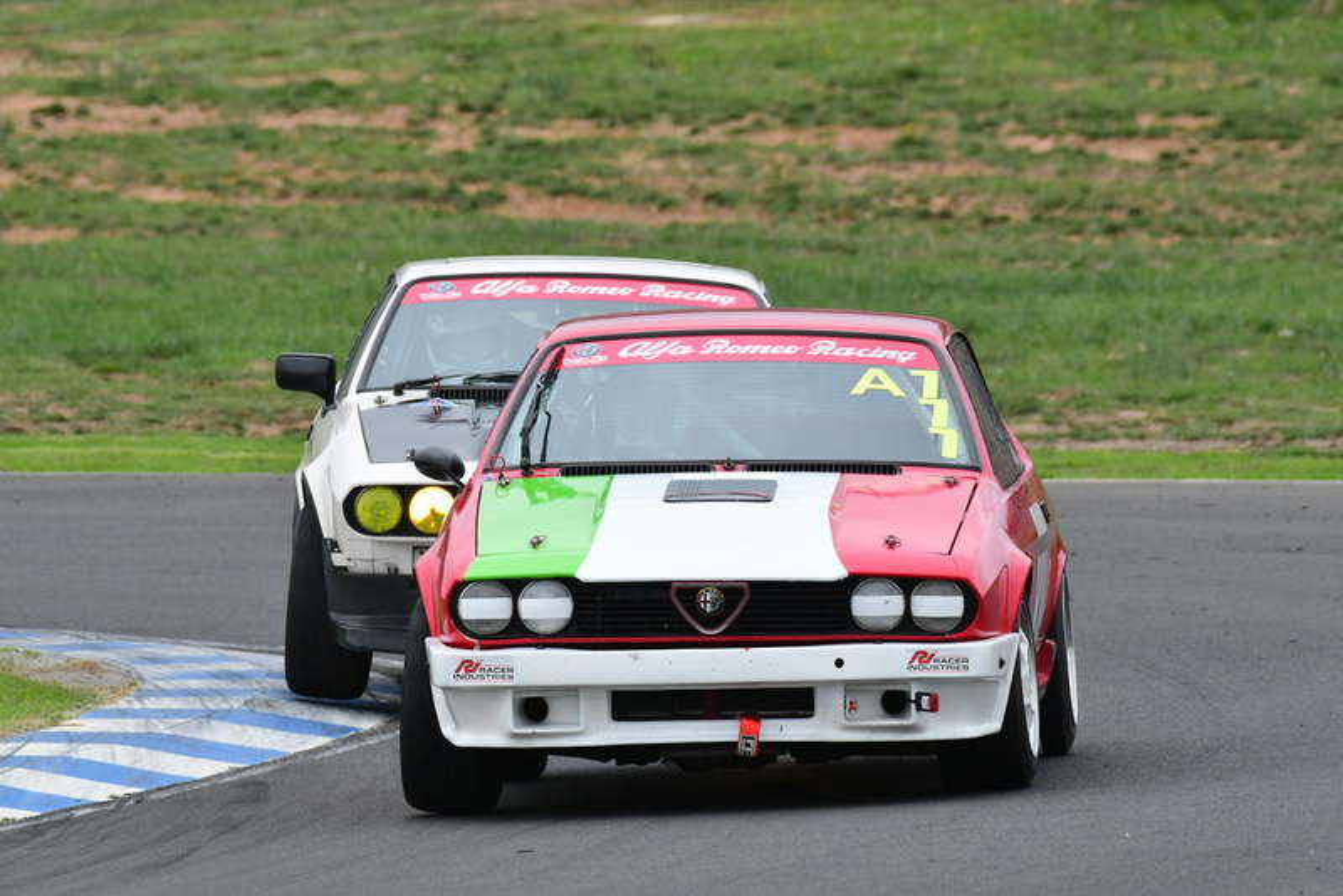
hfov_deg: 2.7
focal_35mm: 750
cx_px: 672
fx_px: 27988
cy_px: 448
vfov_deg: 1.8
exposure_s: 1/640
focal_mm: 500
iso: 1250
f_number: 11
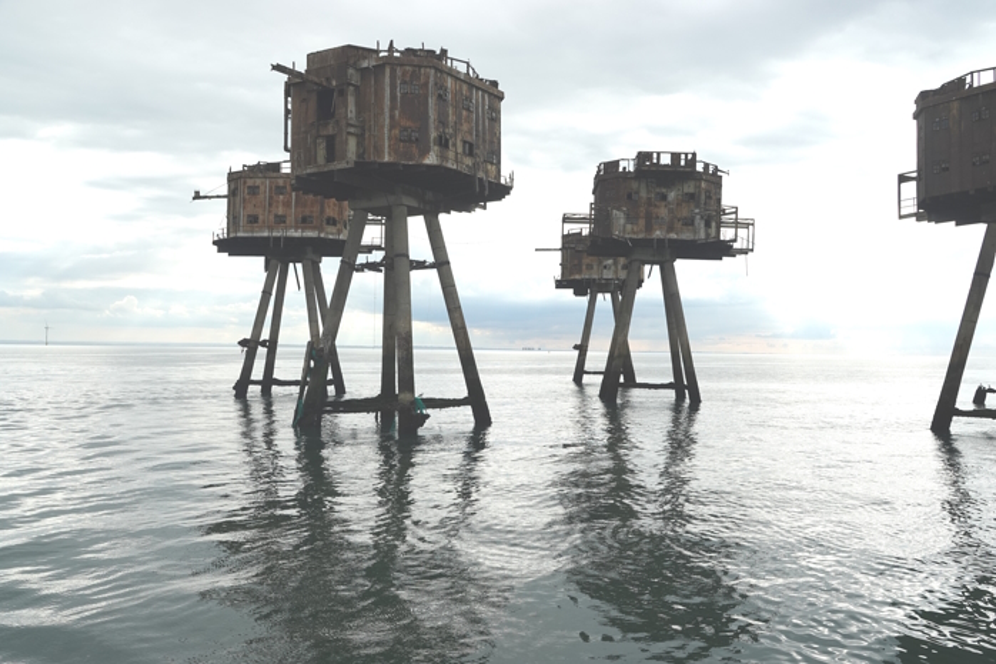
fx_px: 857
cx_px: 498
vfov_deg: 42.3
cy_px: 332
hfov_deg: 60.3
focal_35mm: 31
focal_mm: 11.51
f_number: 4
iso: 100
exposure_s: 1/1000
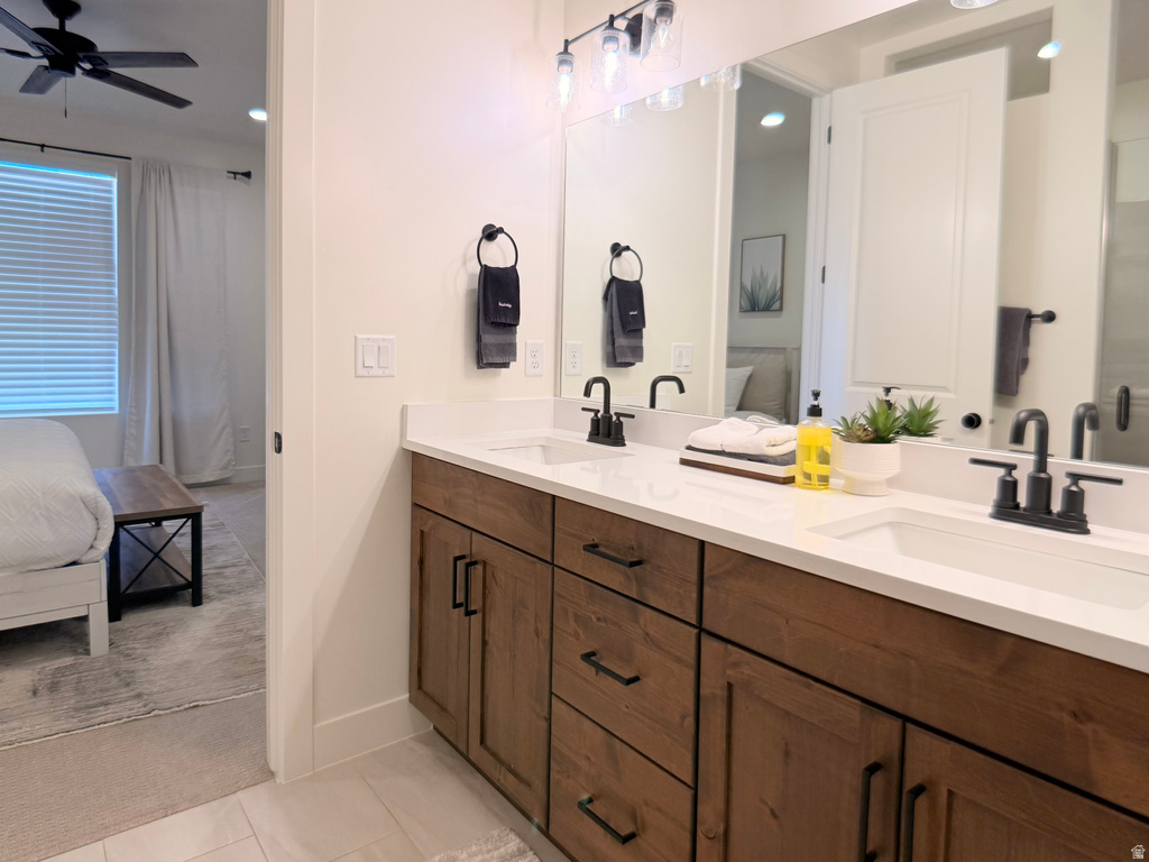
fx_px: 797
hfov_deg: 71.6
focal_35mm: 24
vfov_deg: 56.8
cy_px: 431
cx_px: 574
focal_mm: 6.76
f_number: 1.78
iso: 100
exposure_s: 1/160
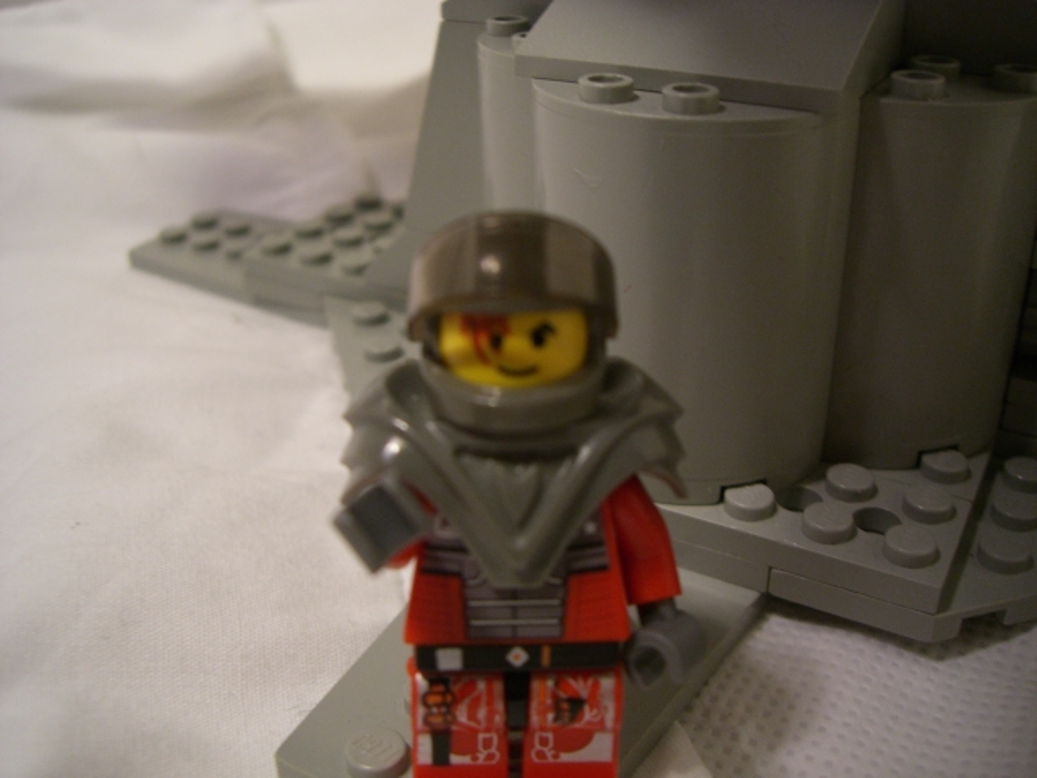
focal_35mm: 38
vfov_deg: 37.7
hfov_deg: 49.0
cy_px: 389
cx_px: 518
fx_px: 1138
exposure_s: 1/15
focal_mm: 6.2
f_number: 2.7
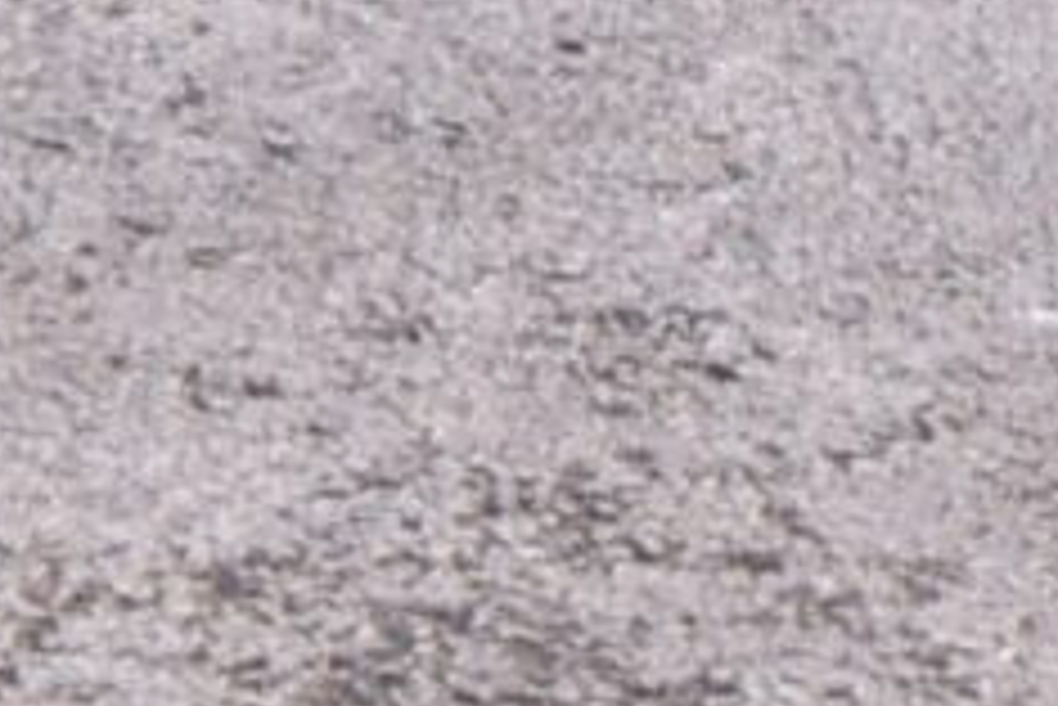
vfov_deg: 2.7
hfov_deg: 4.5
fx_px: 12981
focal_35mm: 441
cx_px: 2704
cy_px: -4497
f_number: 6.3
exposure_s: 1/160
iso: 400
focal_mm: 27
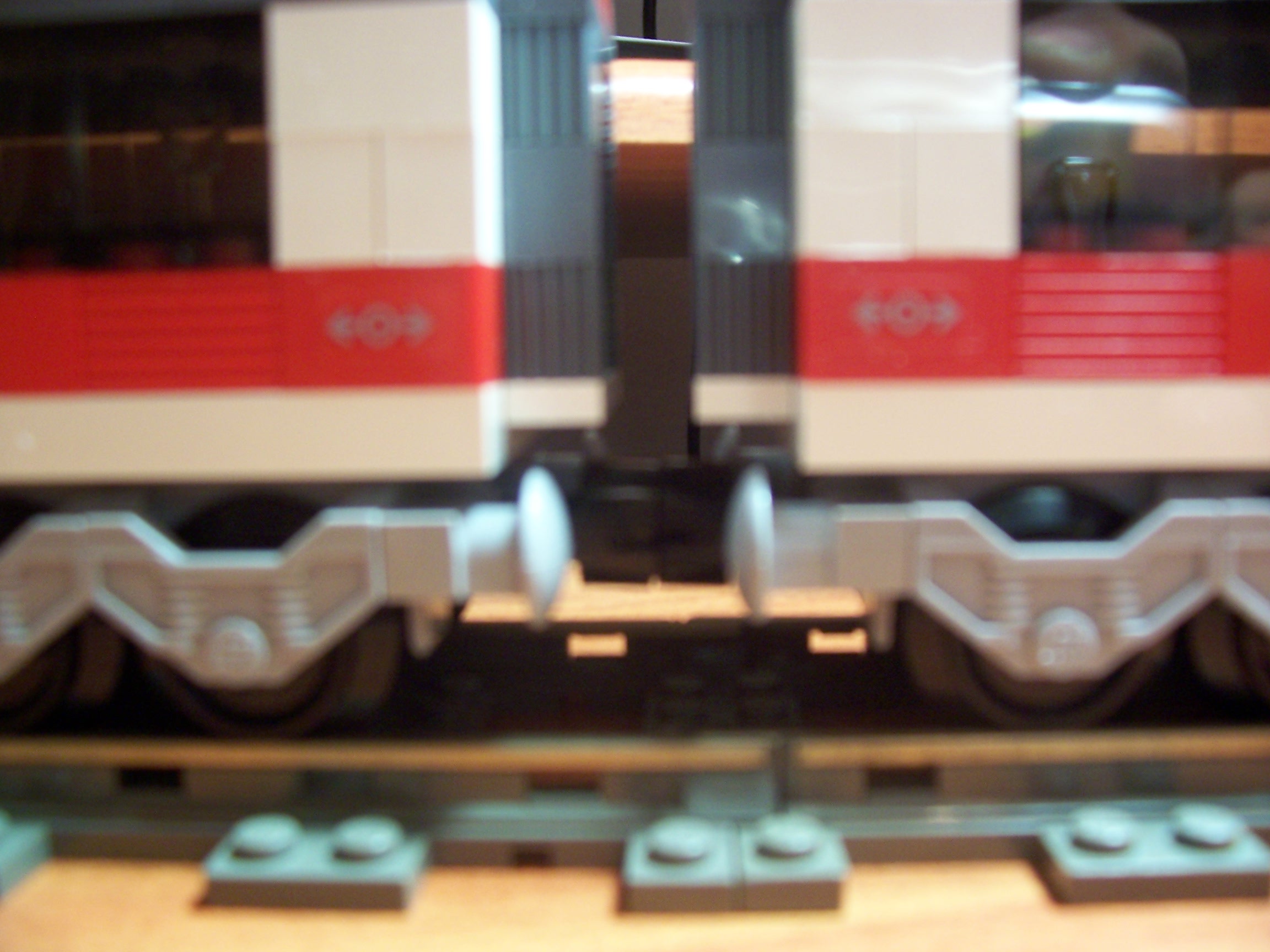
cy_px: 476
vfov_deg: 41.8
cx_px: 635
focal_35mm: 34
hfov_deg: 54.0
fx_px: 1247
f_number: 2.7
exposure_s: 1/10
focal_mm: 5.6
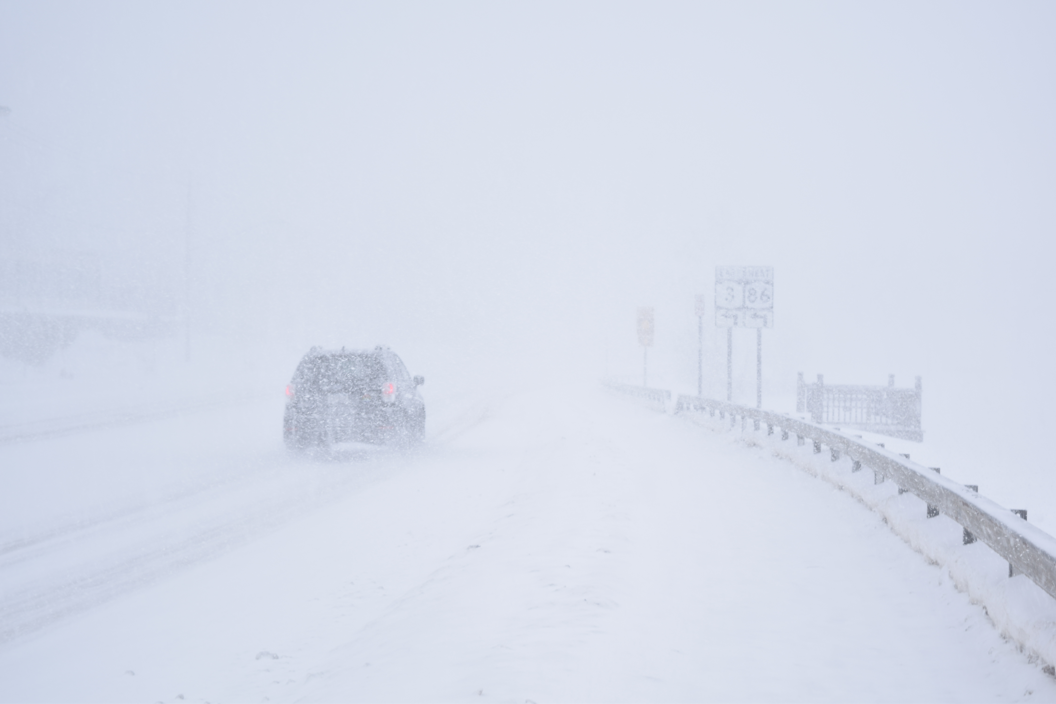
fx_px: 2024
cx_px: 528
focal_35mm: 69
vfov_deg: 19.7
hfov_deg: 29.2
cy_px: 352
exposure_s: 1/100
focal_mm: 46
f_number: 5
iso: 100
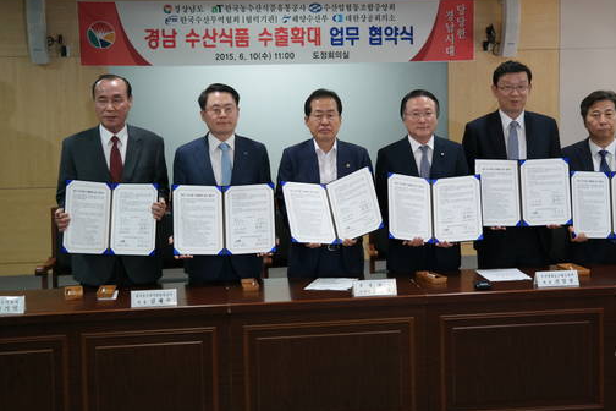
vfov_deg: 22.2
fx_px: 1044
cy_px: 182
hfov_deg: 32.8
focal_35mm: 61
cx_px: 352
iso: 800
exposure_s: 1/60
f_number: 4.5
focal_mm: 35
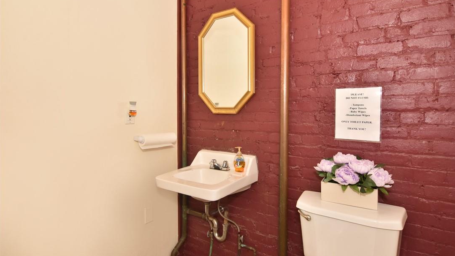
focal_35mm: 19
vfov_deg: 58.2
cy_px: 114
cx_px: 228
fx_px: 229
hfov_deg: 89.6
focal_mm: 12
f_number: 11
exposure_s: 1/200
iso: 800
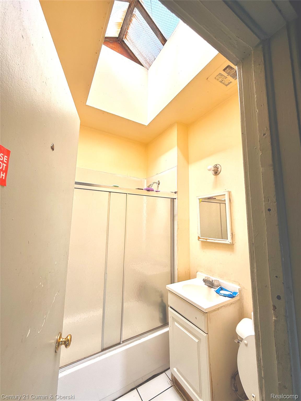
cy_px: 200
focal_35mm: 14
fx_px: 162
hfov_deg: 85.7
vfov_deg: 102.1
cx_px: 150
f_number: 2.2
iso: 64
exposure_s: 1/232
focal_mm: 2.22
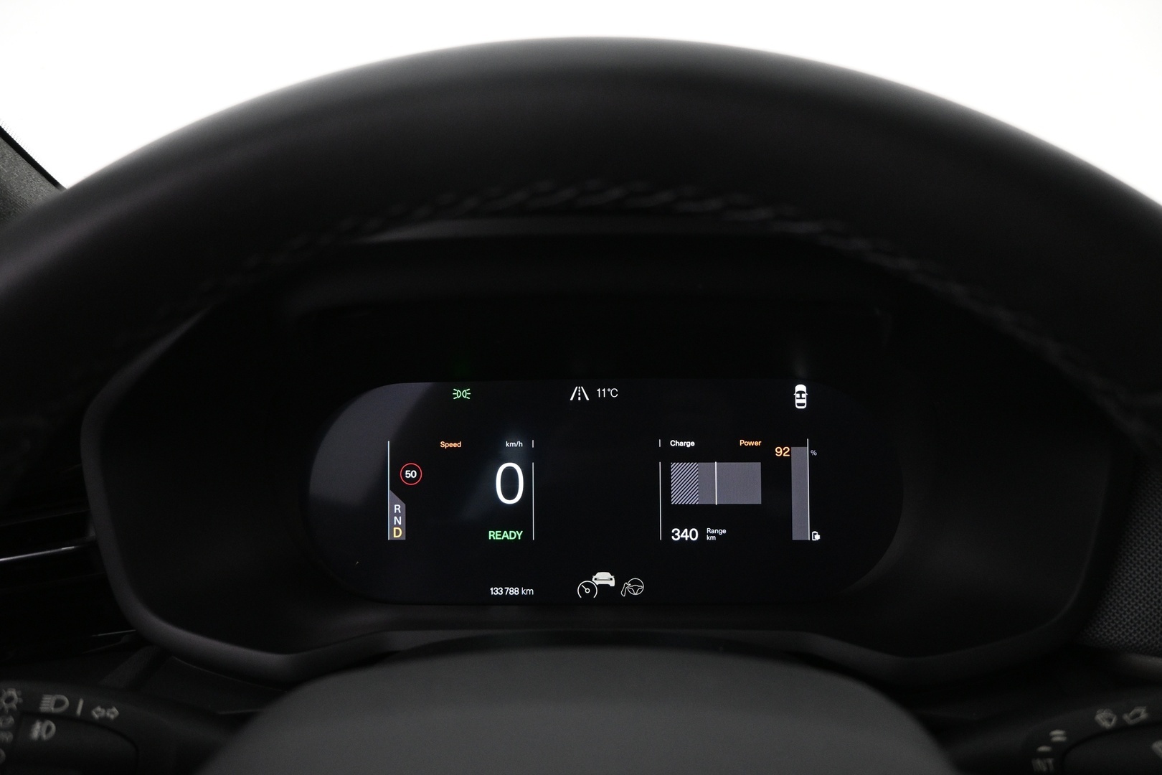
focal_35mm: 24
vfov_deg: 53.1
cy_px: 388
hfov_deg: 73.7
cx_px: 581
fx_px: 775
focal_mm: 16
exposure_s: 1/30
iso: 1600
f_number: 3.5
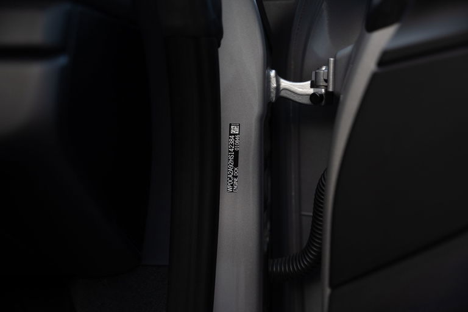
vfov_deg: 30.6
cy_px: 156
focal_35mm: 44
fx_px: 571
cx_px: 234
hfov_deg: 44.6
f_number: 2.8
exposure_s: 1/200
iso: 200
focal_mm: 43.9
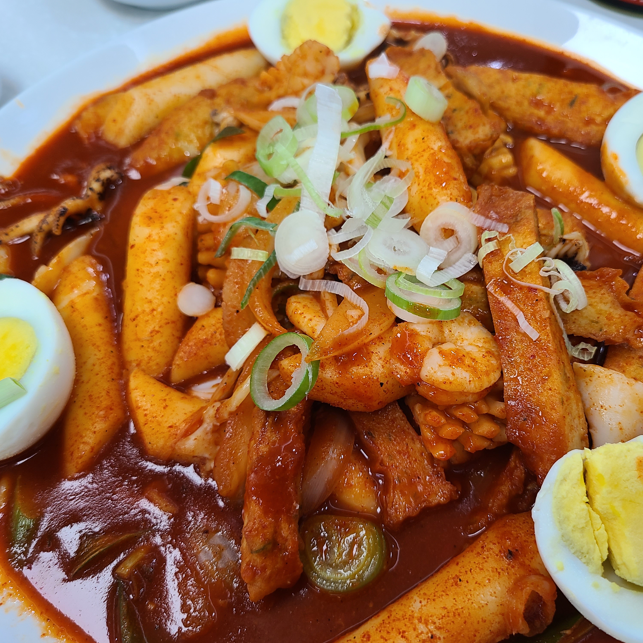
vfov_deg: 52.5
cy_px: 325
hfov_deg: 52.1
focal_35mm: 31
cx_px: 389
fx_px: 651
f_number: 1.8
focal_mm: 5.4
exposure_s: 1/60
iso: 64
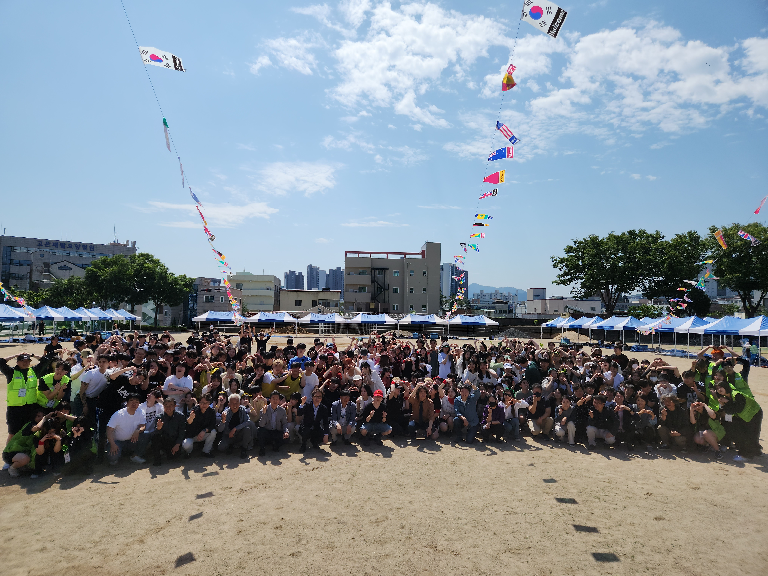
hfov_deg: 73.9
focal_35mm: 23
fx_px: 510
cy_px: 288
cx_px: 384
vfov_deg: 58.9
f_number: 1.8
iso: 20
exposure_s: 1/3309
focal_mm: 5.4
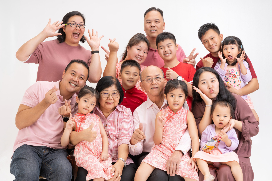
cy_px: 90
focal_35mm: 69
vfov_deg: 19.7
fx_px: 521
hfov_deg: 29.2
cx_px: 136
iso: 200
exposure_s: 1/125
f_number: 9
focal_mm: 69
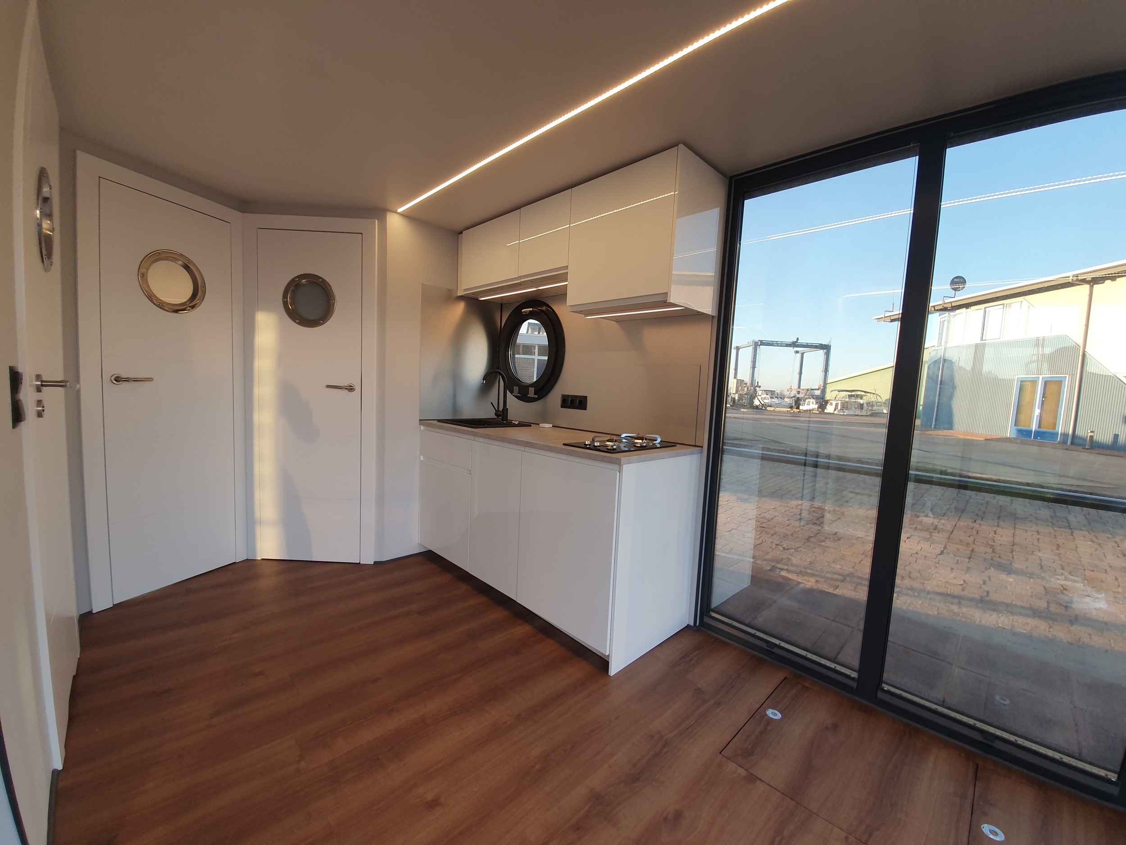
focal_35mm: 13
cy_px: 422
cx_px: 563
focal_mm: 1.8
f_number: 2.2
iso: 50
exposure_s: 1/50
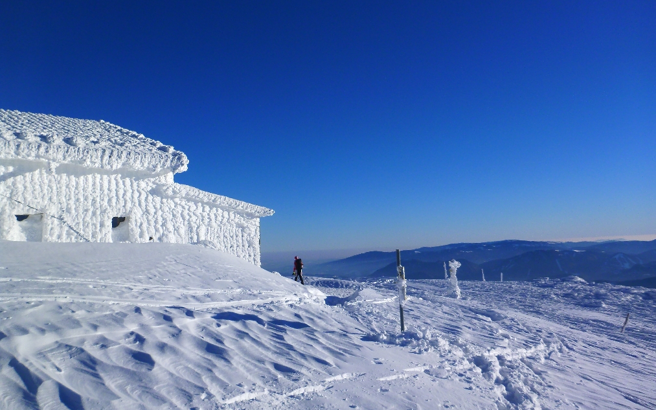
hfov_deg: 62.9
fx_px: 536
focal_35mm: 30
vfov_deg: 41.8
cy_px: 184
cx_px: 330
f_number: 10
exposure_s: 1/250
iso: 100
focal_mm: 4.9
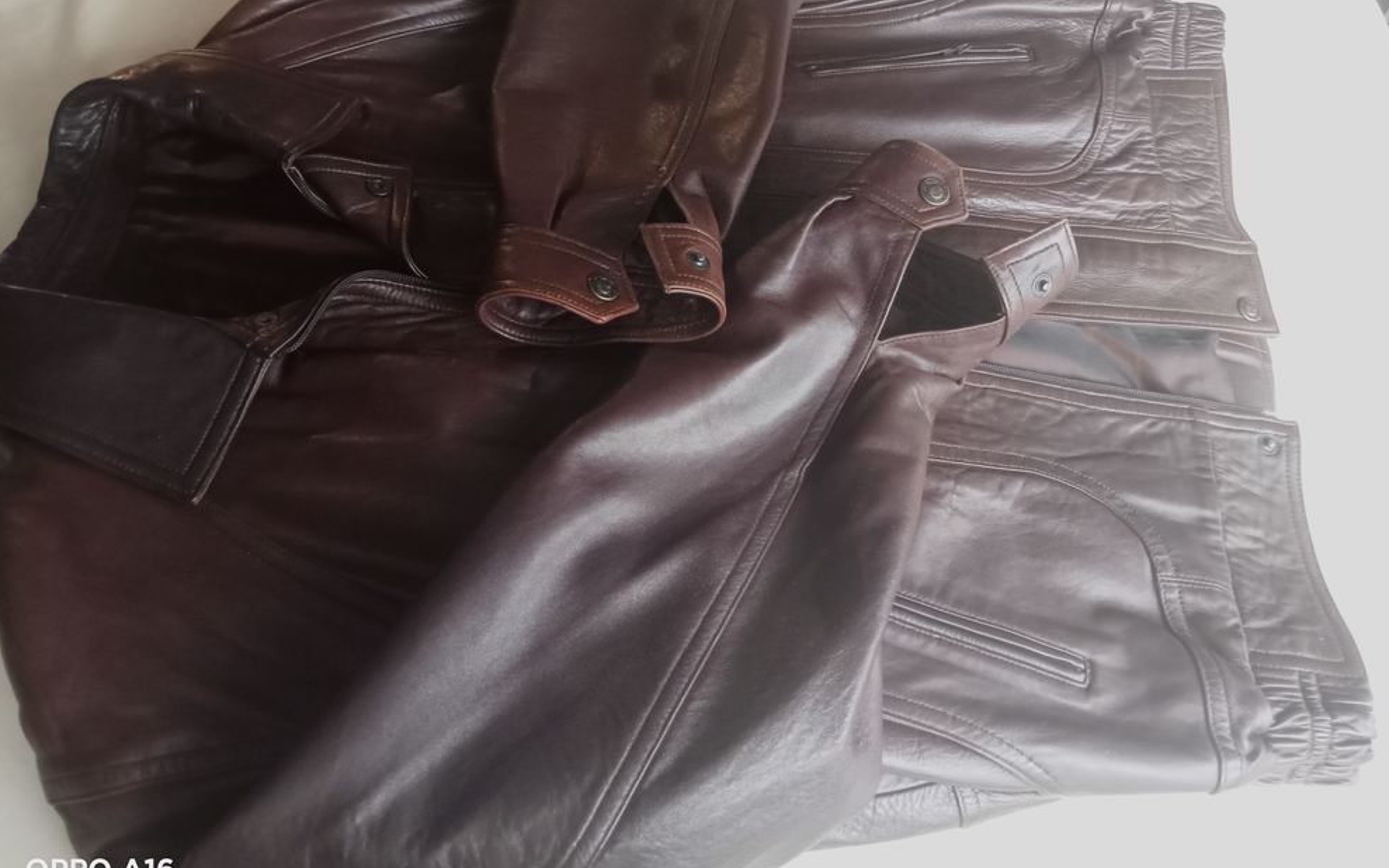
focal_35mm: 30
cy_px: 388
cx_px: 694
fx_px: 1136
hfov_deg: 62.9
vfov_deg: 41.8
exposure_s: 1/33.3
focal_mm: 3.46
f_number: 2.2
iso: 1233
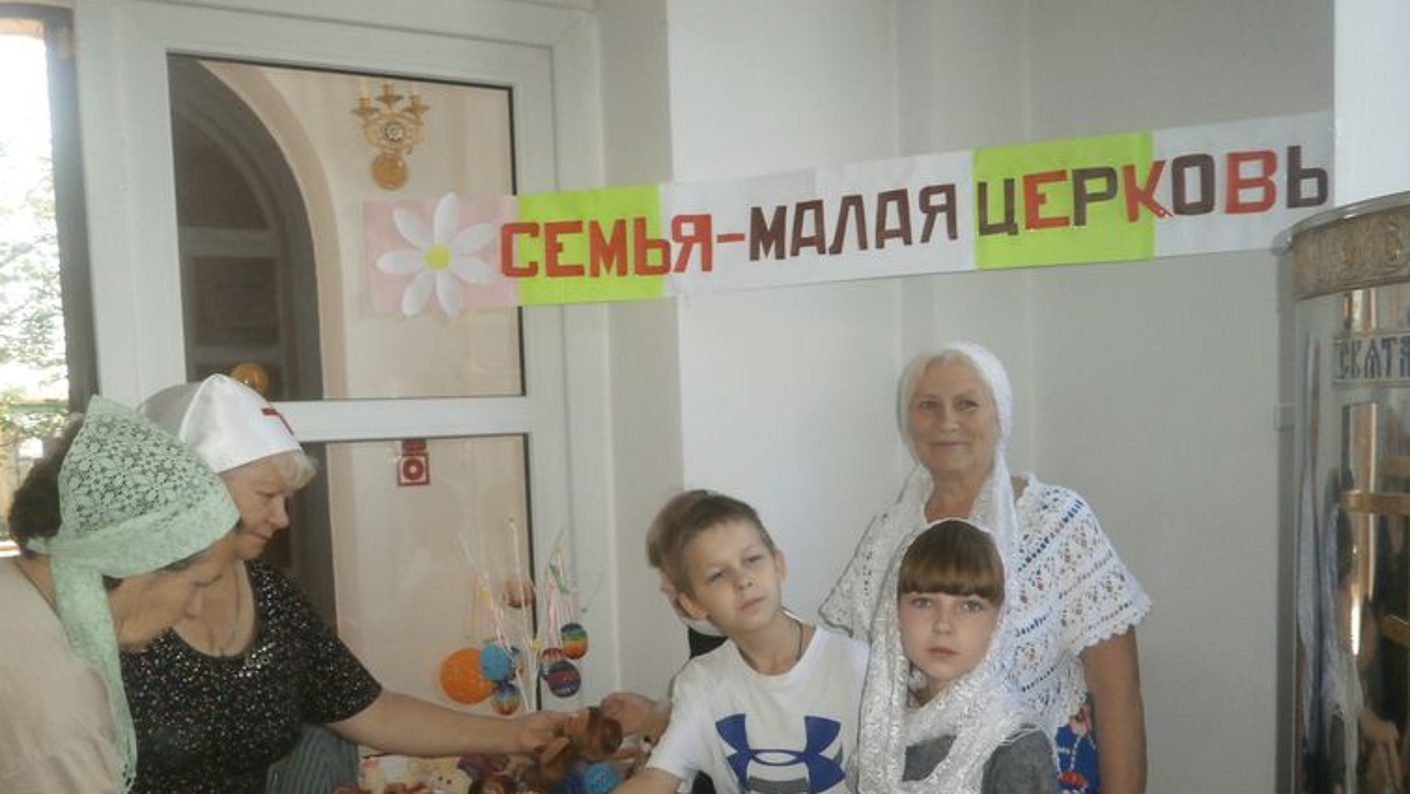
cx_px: 713
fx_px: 1122
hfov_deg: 64.3
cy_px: 523
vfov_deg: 38.6
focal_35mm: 30
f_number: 2.8
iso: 400
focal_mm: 4.7
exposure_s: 1/250
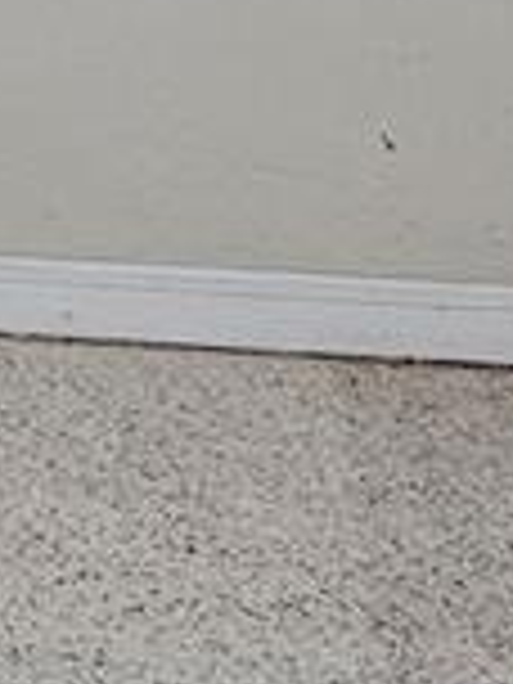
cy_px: -392
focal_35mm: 181
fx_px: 3576
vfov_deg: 10.5
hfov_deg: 7.6
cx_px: -783
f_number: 1.7
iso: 320
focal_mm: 6.3
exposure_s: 1/120
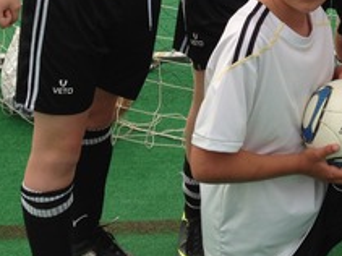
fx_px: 987
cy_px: -125
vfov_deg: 13.9
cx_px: 352
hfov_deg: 19.0
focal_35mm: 100
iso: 50
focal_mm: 4.13
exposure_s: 1/218
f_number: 2.4
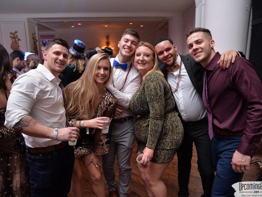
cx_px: 132
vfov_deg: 61.1
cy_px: 97
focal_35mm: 22
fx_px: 167
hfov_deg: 76.4
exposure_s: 1/60
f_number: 3.5
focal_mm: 20
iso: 2000
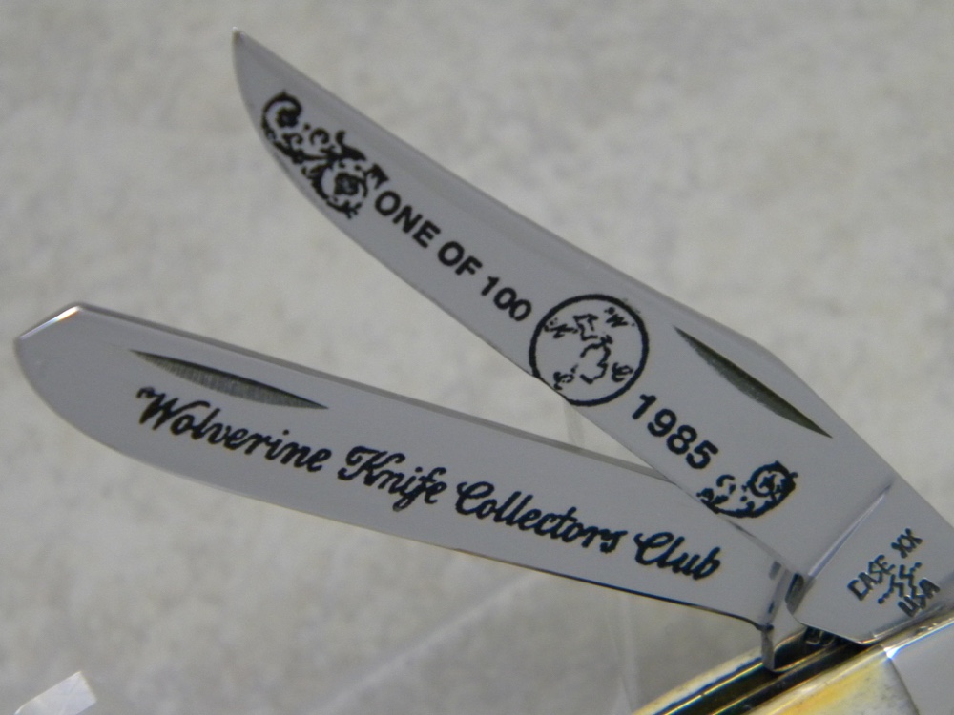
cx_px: 477
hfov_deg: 13.3
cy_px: 358
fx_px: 4079
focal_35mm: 148
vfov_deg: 10.0
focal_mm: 26.8
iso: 400
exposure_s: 1/23
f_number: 5
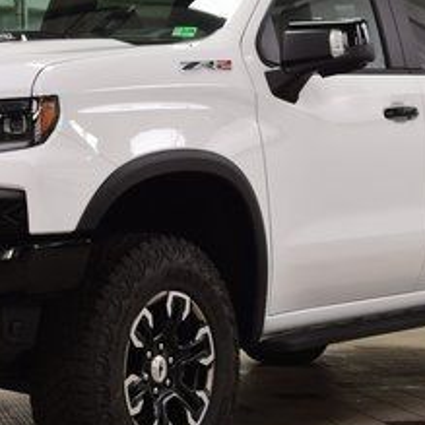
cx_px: 140
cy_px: 178
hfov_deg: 13.0
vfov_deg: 13.0
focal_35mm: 134
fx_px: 1861
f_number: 7.1
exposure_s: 1/30
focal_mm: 36
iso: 400
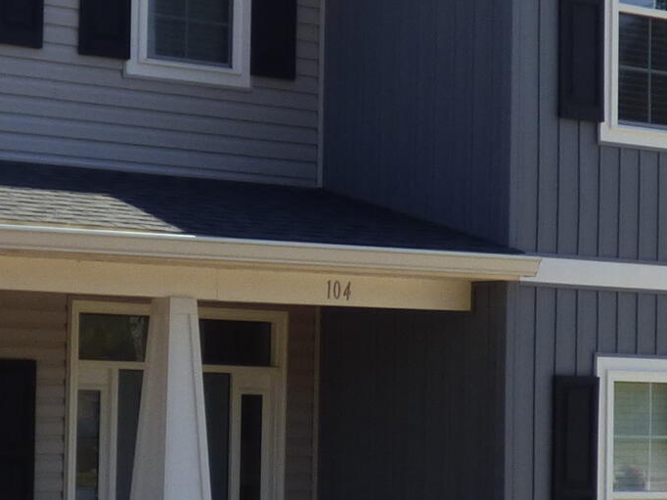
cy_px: 295
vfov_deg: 11.2
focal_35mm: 132
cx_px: 341
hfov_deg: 14.9
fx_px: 2543
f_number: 3.3
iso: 100
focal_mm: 5.29
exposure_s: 1/800
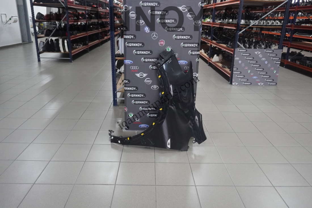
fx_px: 247
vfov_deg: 45.7
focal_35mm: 28
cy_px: 104
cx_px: 156
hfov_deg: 64.6
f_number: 4
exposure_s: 1/160
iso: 3200
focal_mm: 19
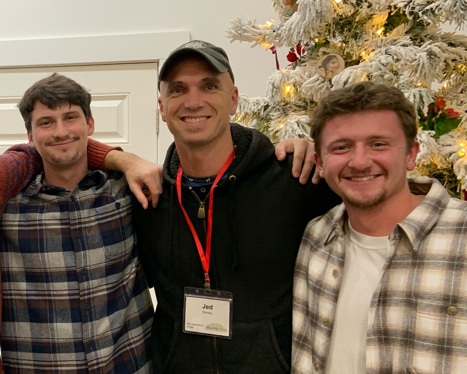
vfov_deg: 30.8
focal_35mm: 49
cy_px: 219
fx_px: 677
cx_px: 45
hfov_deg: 35.7
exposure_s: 1/60
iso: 160
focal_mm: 4.25
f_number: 1.8
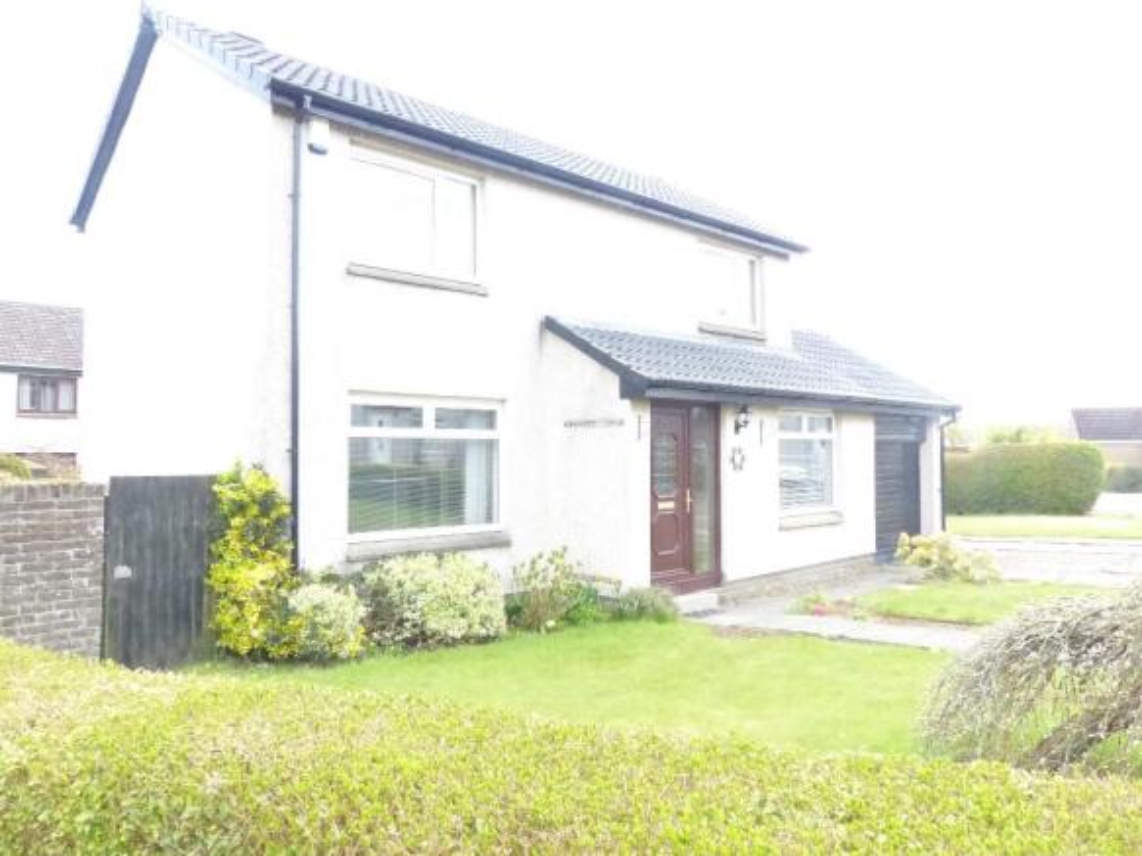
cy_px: 428
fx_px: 825
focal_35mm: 25
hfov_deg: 69.4
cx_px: 571
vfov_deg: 54.9
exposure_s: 1/400
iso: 800
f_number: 5
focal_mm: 4.5
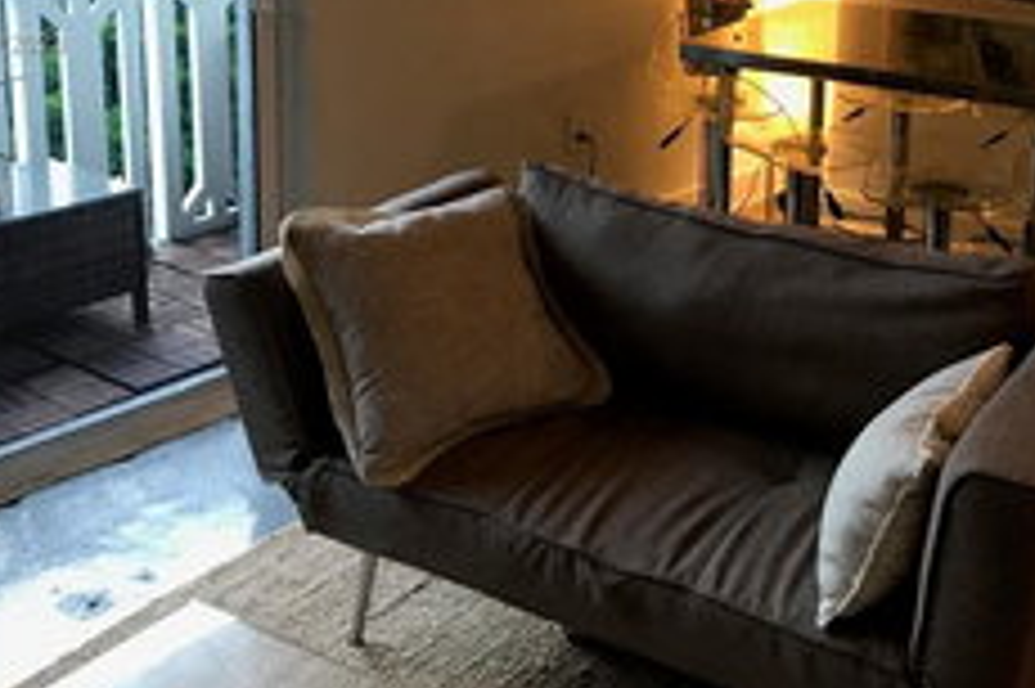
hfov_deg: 36.7
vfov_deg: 24.2
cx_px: 641
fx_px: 1551
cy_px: 45
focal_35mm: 54
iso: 40
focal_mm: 3.99
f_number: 1.8
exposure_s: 1/30
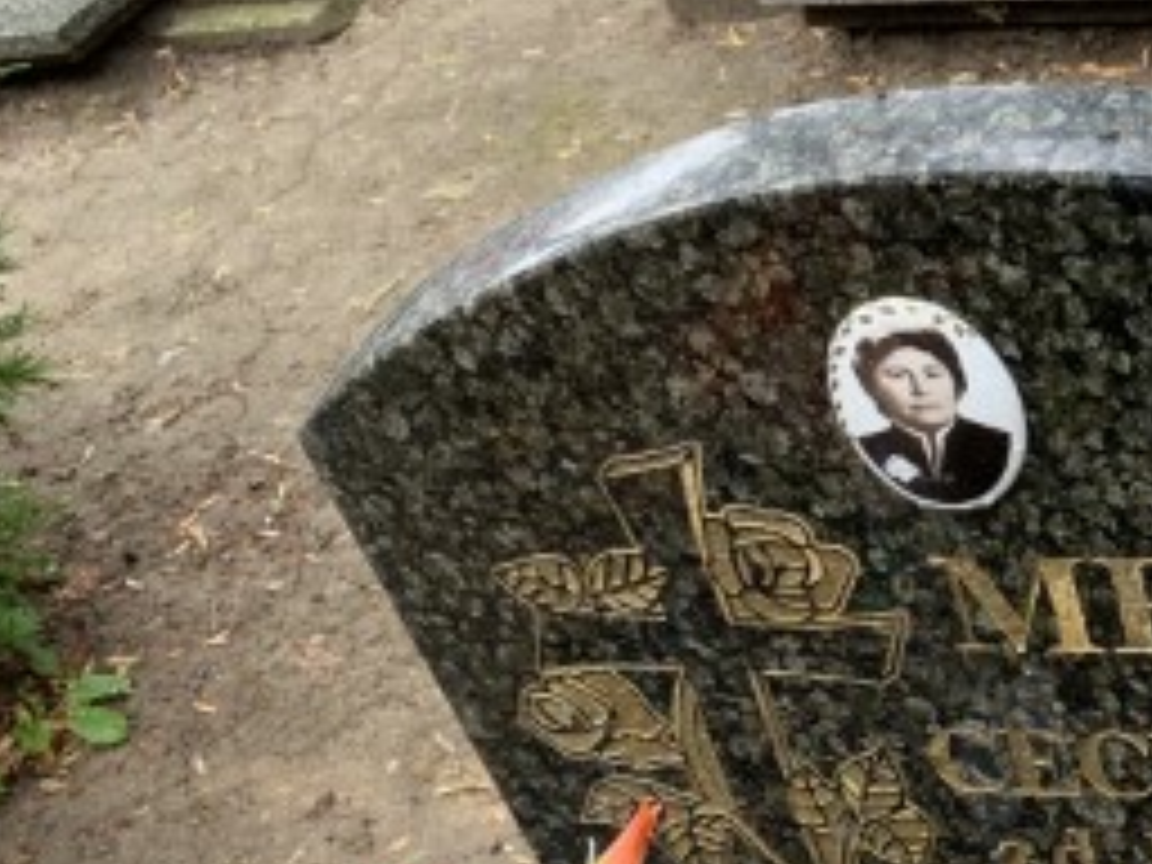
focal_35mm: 65
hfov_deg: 26.7
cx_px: 1350
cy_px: 135
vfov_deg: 22.2
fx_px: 2163
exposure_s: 1/219
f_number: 1.8
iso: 25
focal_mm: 4.25
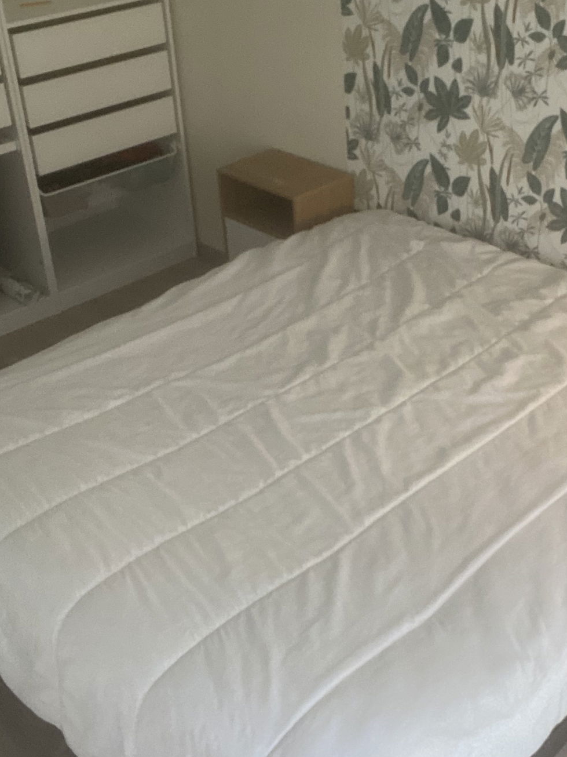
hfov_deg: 29.5
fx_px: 1070
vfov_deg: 38.9
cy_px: 361
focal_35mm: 49
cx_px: 379
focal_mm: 2.71
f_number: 2.2
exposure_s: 1/50
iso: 250
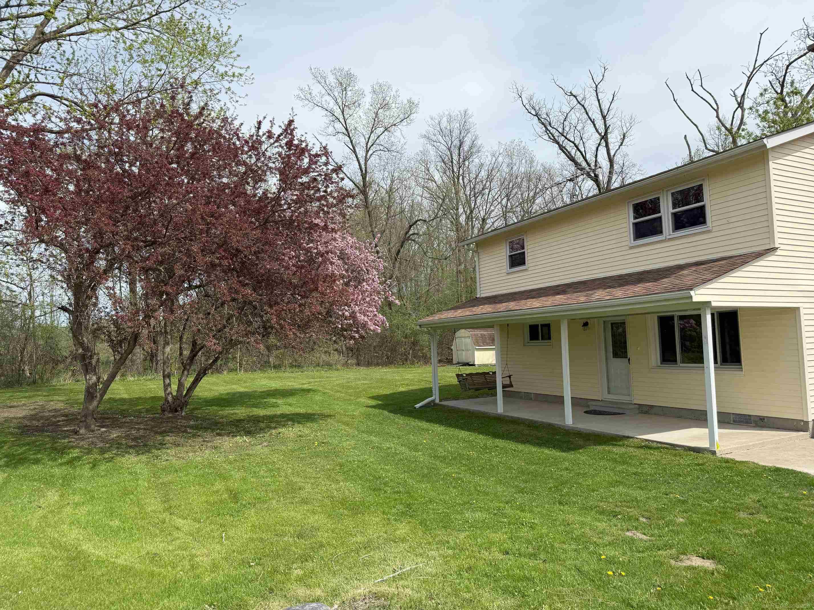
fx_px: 564
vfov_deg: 56.8
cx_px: 407
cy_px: 305
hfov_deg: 71.6
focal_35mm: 24
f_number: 1.78
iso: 80
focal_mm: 6.76
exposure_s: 1/4167
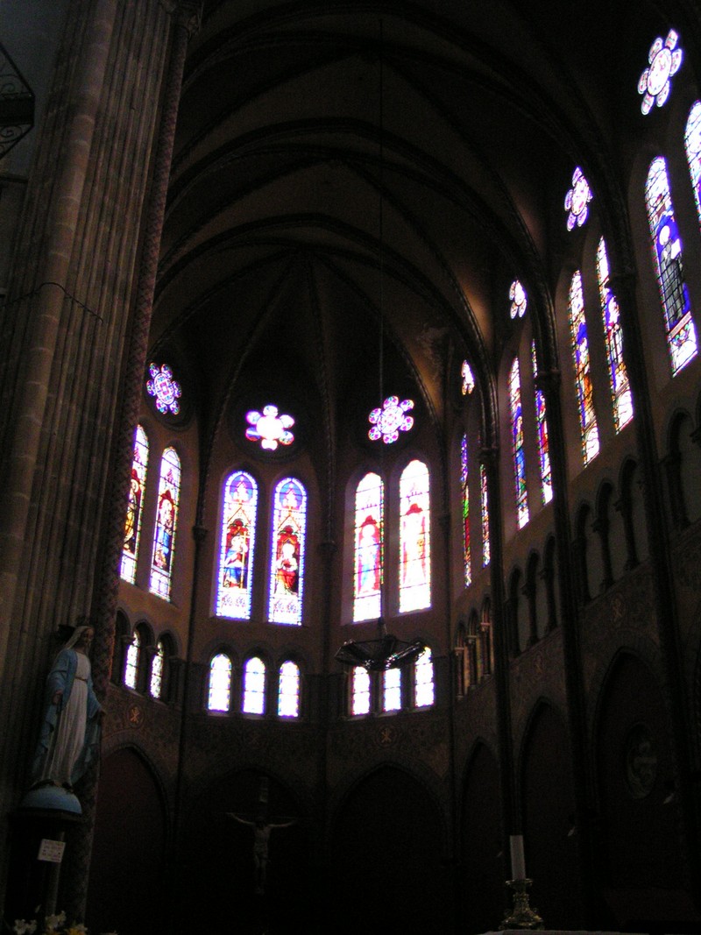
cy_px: 468
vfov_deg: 49.0
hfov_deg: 37.7
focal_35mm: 38
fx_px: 1026
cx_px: 350
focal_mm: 5.8
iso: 400
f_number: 2.8
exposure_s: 1/20
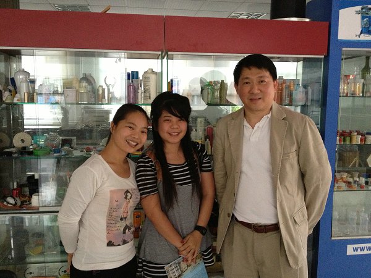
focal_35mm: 35
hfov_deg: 52.6
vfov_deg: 40.7
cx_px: 186
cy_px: 139
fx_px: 375
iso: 400
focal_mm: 4.28
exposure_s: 1/15
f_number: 2.4
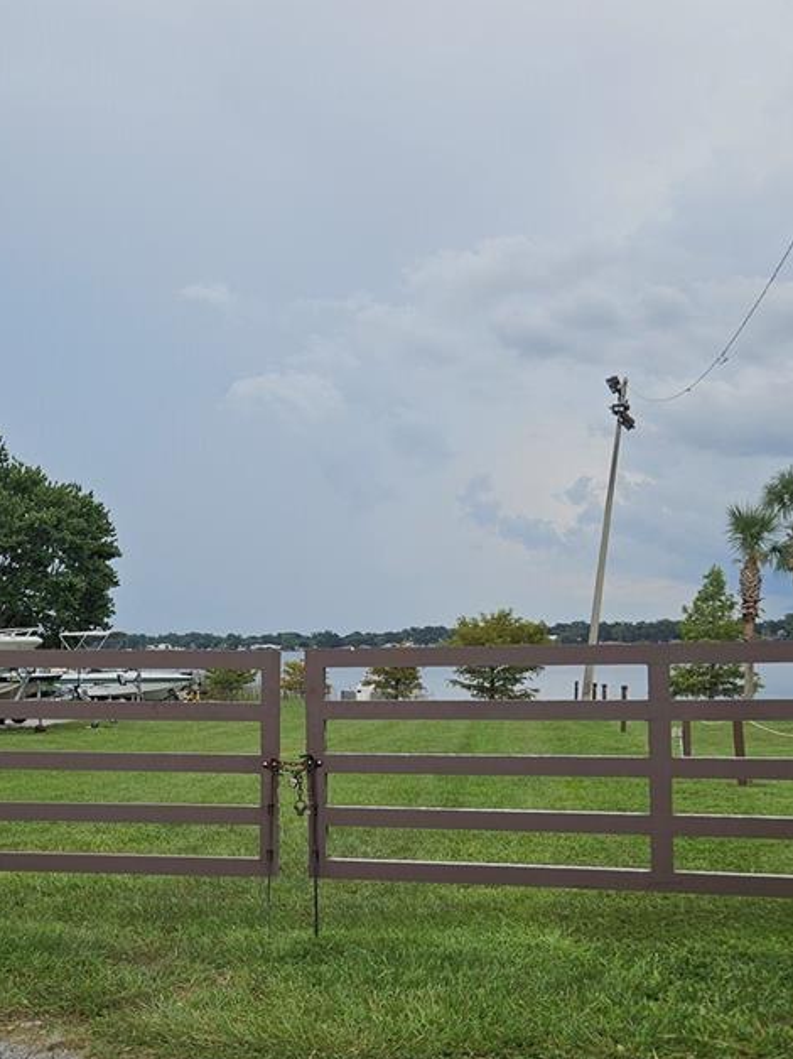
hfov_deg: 32.4
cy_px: 654
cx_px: 229
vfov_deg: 42.7
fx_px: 1344
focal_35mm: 44
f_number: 1.8
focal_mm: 5.4
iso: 32
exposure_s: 1/1641
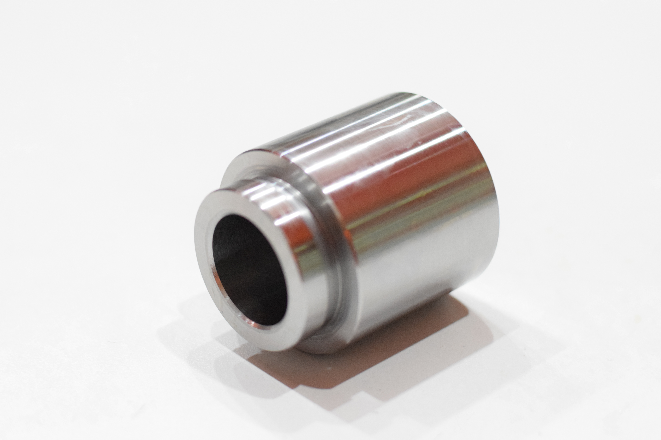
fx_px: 1377
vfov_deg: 18.2
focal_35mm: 75
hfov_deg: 27.0
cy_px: 220
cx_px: 330
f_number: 2.8
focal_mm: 50
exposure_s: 1/125
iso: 3200
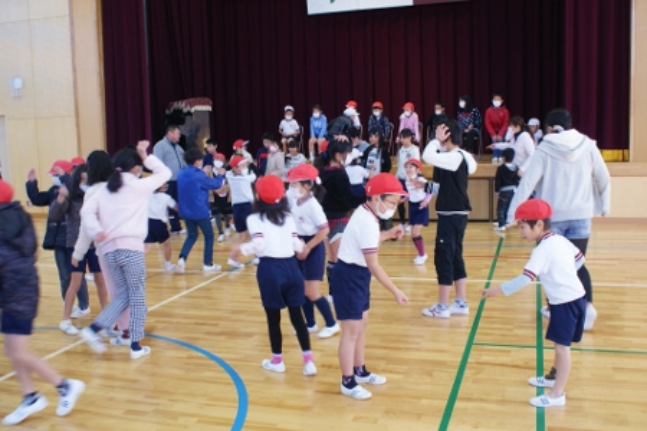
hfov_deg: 53.1
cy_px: 216
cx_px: 324
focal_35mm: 36
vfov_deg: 36.9
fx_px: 647
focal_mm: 24
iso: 125
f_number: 4.5
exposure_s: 1/40
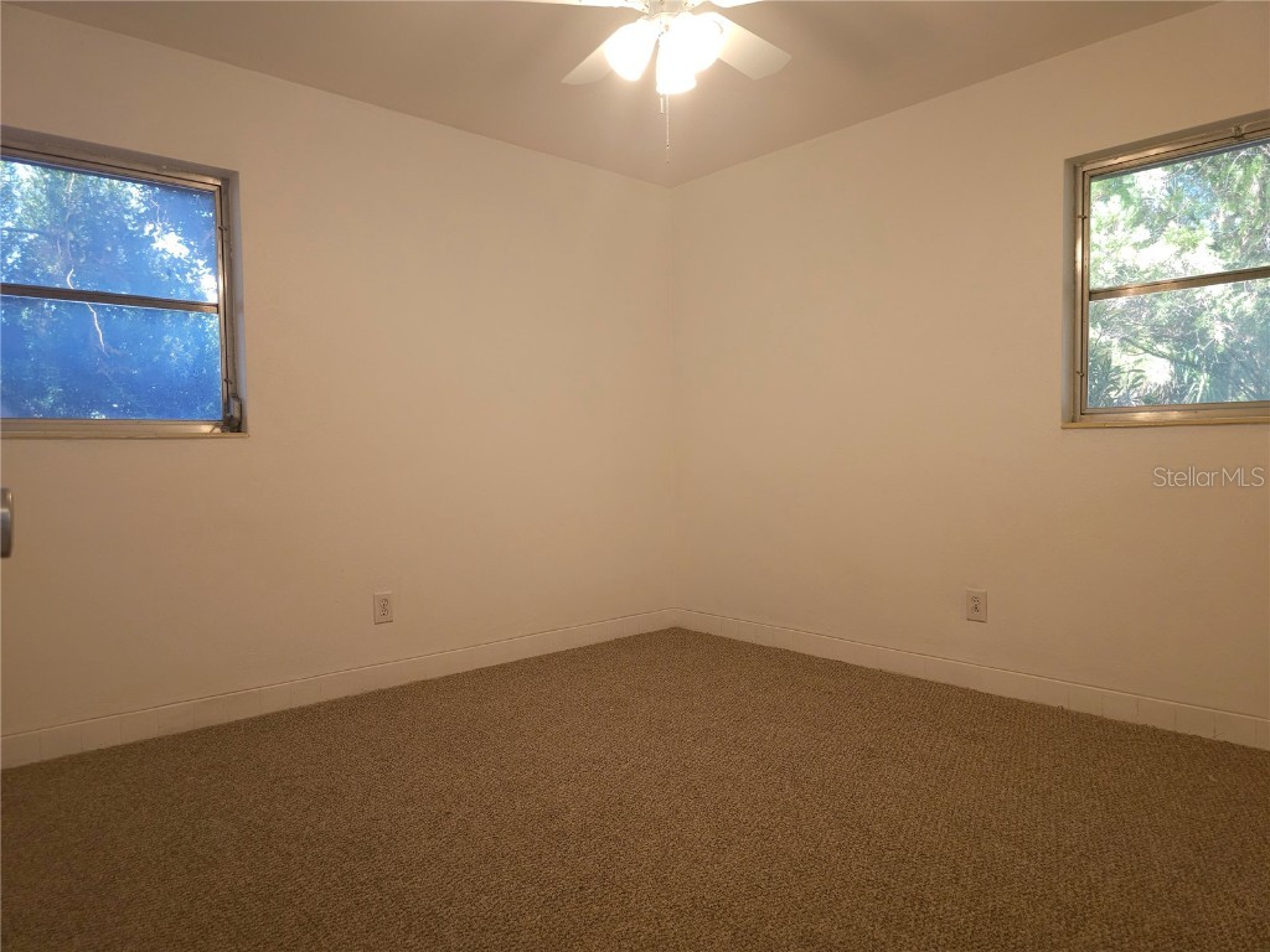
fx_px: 844
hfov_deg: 73.9
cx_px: 635
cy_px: 476
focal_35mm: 23
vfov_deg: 58.9
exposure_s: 1/60
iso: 100
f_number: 1.7
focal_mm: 6.3
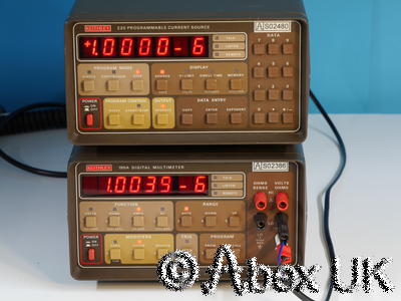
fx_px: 1506
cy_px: 150
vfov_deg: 11.4
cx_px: 200
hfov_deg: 15.2
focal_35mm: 130
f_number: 8
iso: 200
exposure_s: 1/2.5
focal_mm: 65
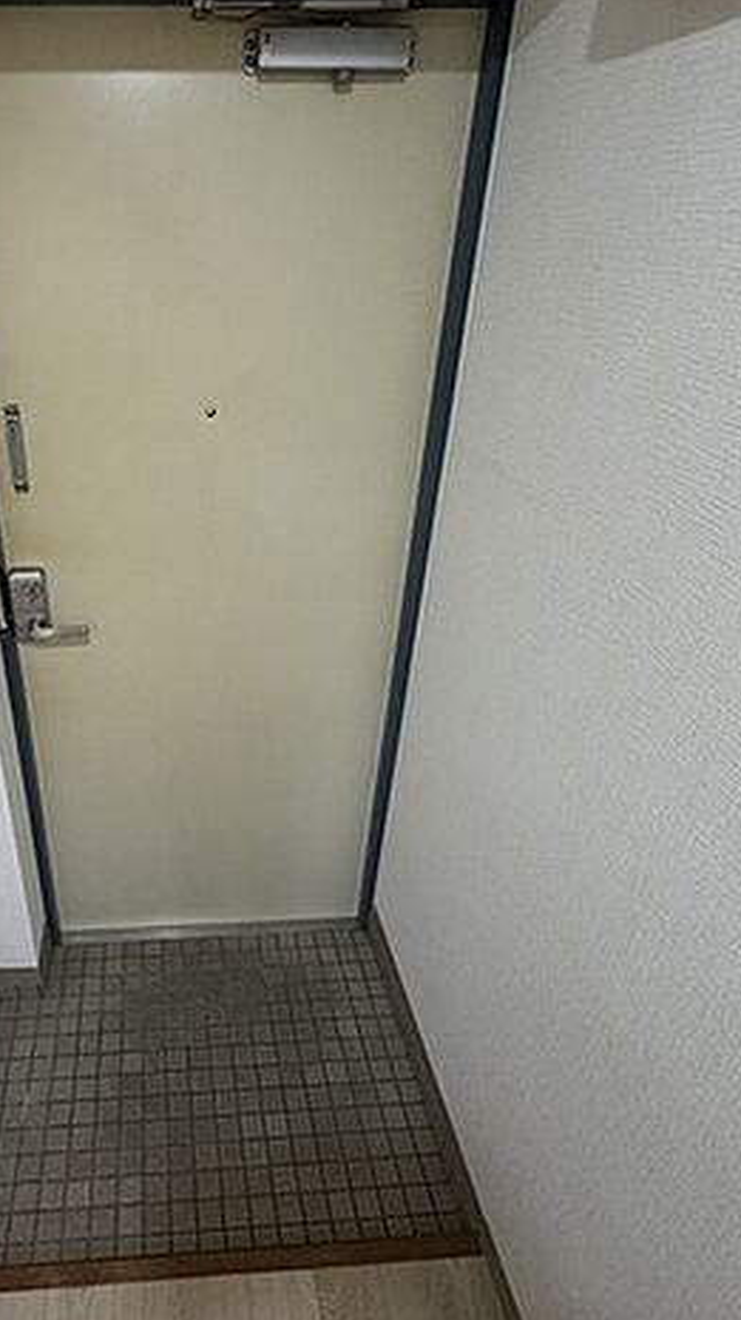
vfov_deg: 83.9
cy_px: 647
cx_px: 196
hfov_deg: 51.5
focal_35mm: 21
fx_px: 735
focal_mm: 2.22
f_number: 2.2
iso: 200
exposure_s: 1/60
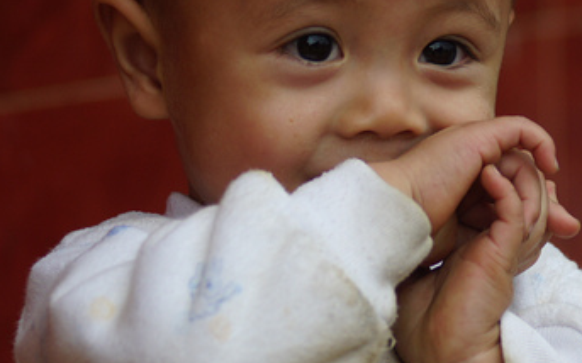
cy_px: 155
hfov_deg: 8.9
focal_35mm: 234
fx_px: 3710
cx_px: 490
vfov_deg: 5.6
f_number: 4.5
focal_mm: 75
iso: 200
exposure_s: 1/400
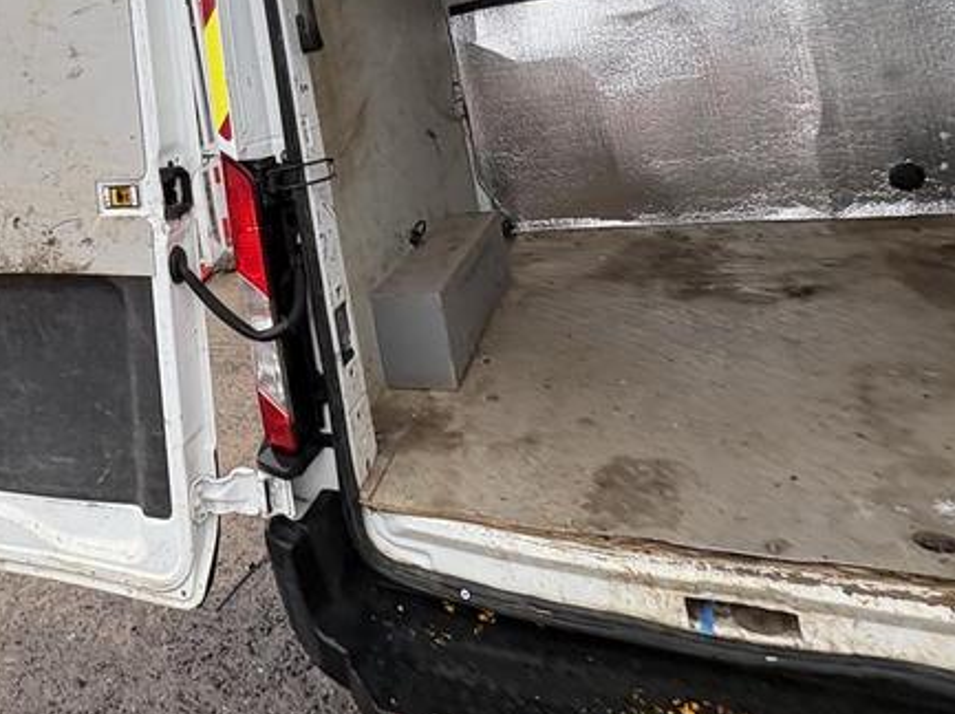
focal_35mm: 29
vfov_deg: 43.1
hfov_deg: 57.4
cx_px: 201
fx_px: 799
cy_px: 44
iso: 40
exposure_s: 1/108
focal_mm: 2.22
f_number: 2.2
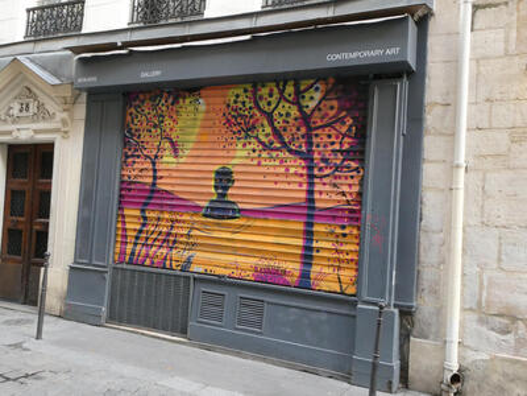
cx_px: 264
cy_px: 198
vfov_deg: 42.9
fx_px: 502
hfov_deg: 55.4
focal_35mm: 33
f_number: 3.6
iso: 400
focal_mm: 5.8
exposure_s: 1/80
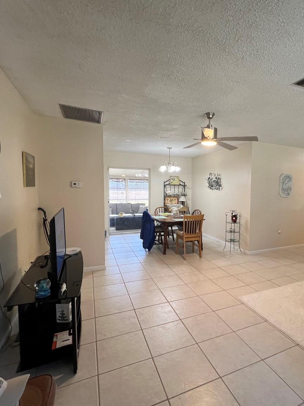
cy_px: 203
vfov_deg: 87.8
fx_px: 211
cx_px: 203
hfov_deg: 69.6
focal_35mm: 18
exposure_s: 1/120
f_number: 1.8
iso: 160
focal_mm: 1.57
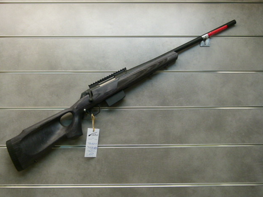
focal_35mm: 35
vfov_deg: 40.7
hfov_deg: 52.6
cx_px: 132
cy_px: 99
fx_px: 266
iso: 160
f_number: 3
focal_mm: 6.1
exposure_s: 1/60
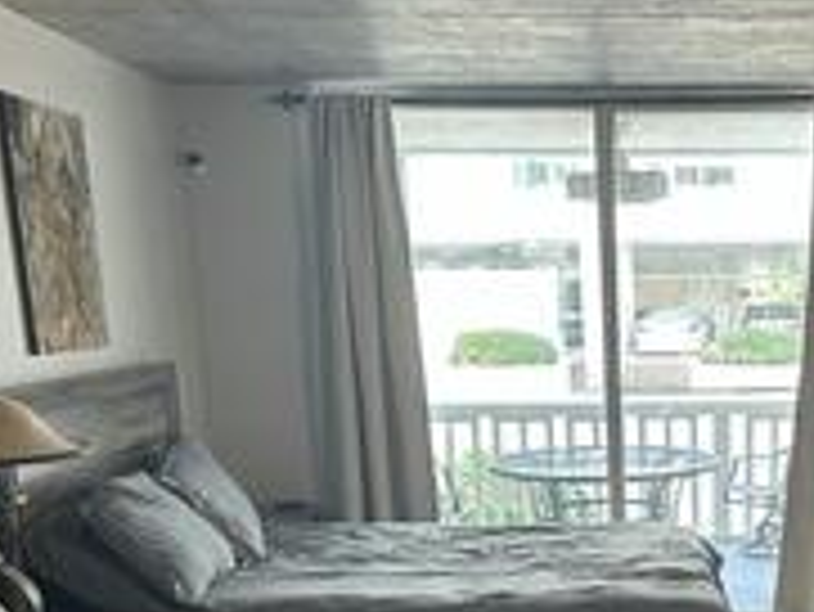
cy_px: 616
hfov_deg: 34.4
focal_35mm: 53
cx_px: 715
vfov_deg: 26.1
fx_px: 1247
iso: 160
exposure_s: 1/120
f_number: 1.78
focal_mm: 6.86
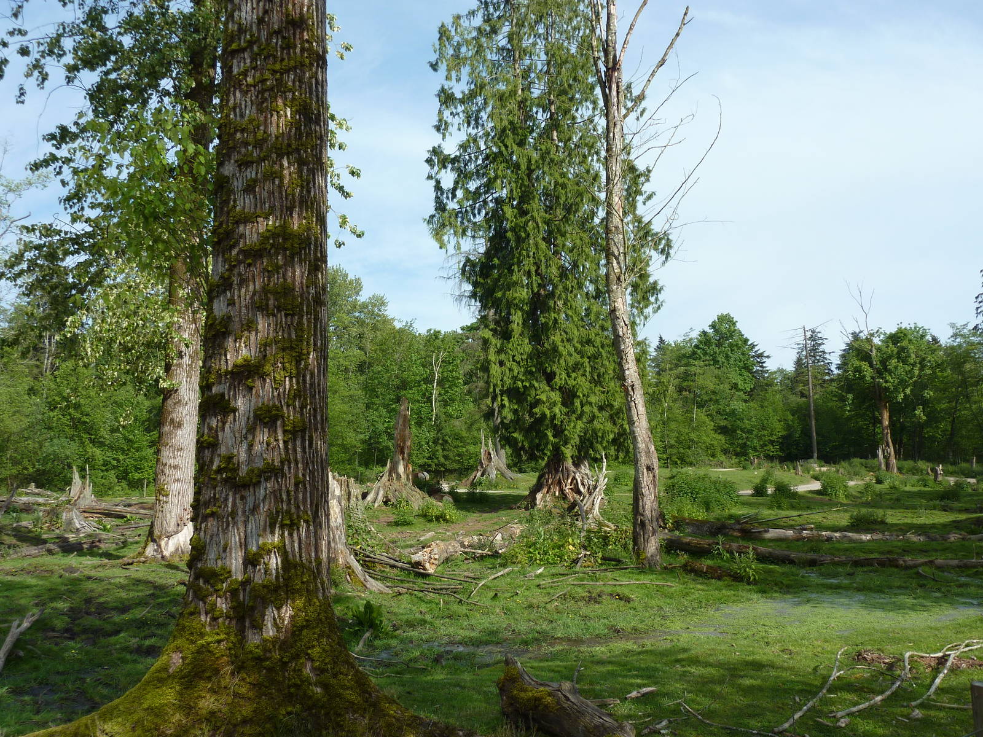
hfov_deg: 60.0
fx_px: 852
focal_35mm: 30
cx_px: 492
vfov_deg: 46.8
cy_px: 368
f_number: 4
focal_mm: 5
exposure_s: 1/640
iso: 80
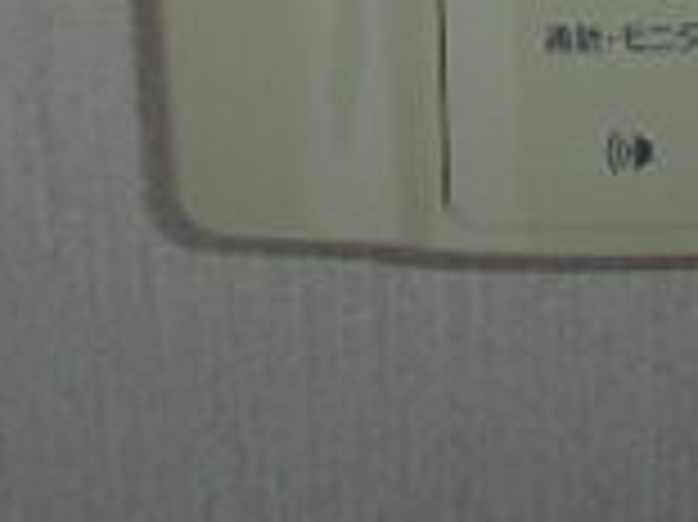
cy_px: -436
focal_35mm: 99
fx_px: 1995
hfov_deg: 19.6
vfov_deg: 13.3
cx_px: 558
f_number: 3
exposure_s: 1/100
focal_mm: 4.24
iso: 64
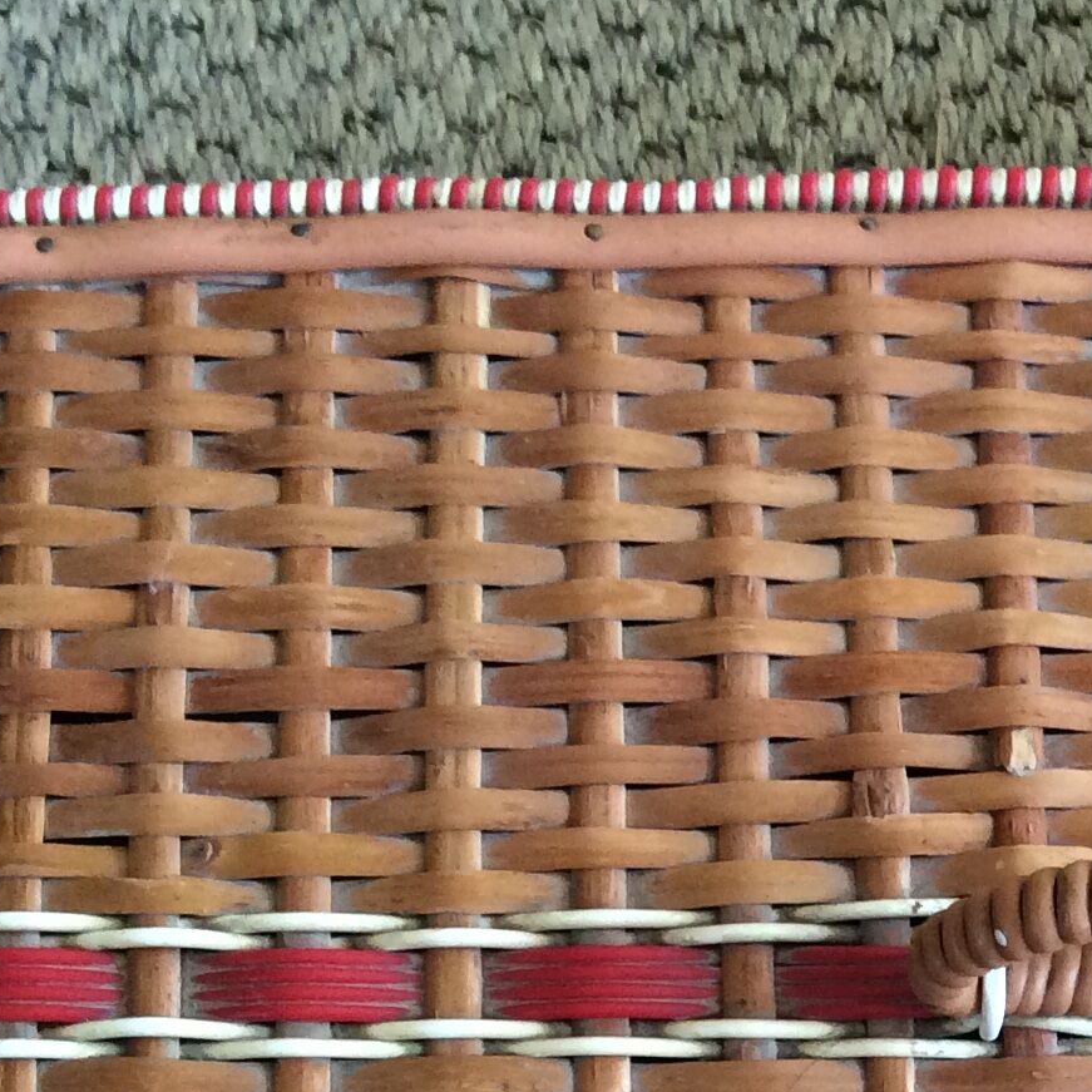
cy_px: 1046
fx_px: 2998
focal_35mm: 84
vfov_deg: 20.1
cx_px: 984
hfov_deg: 20.2
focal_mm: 3.3
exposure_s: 1/25
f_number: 2.4
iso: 160
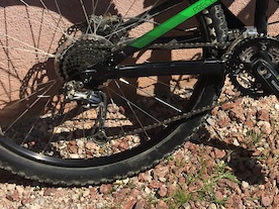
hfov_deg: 22.1
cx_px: 300
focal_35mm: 84
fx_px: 677
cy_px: -32
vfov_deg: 16.9
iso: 32
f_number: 2.2
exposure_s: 1/2825
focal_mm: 4.15
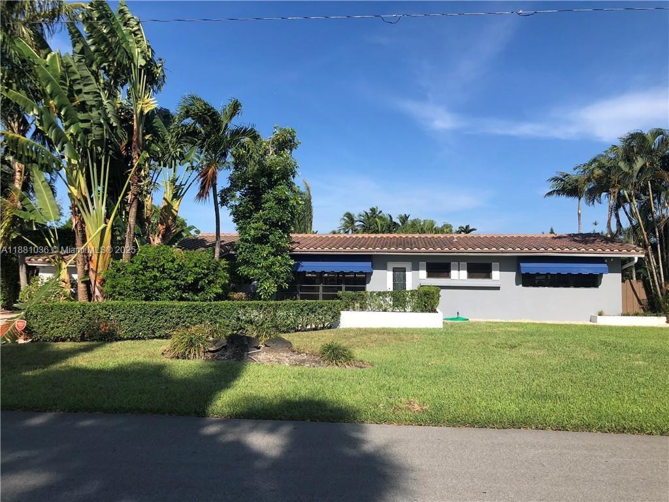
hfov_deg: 63.4
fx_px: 541
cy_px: 251
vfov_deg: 49.7
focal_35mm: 28
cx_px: 334
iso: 20
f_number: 1.8
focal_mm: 4
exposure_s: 1/2208
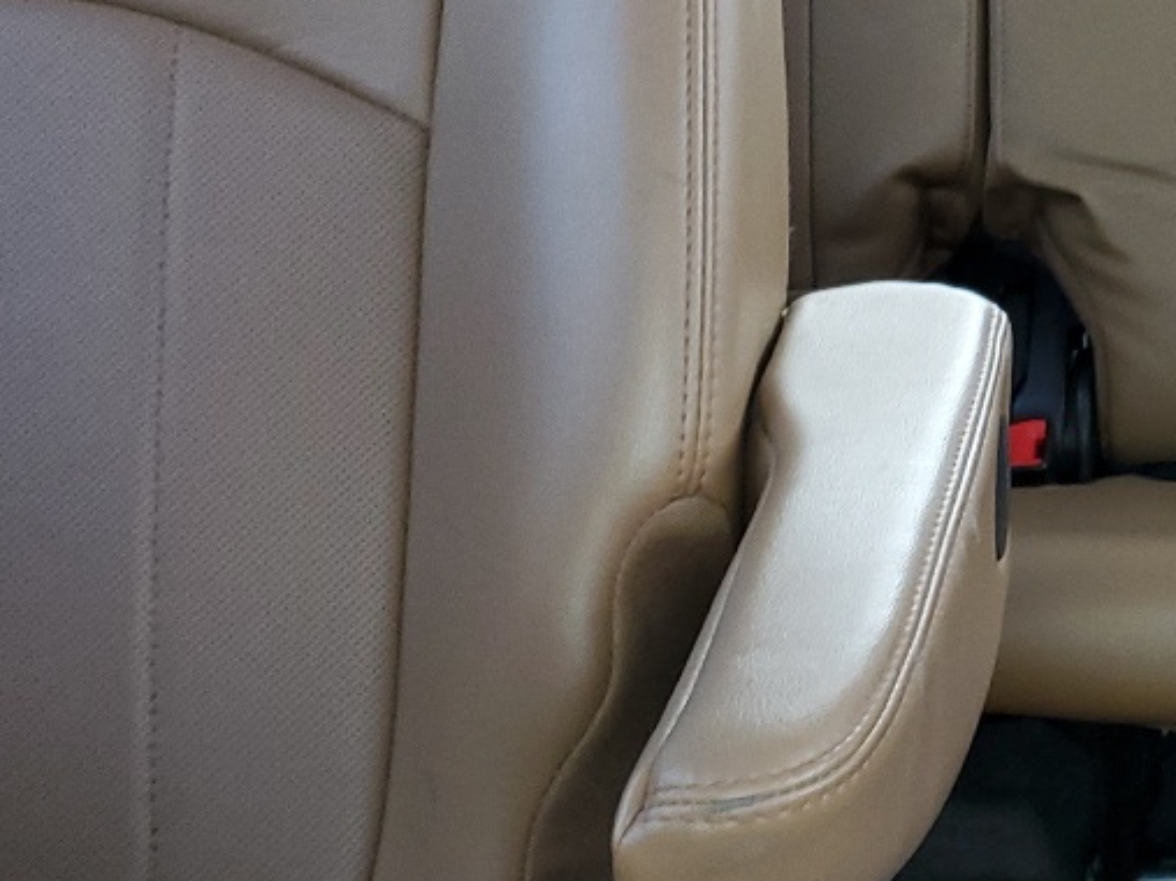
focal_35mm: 82
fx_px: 2785
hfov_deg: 21.9
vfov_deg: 17.8
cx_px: 1447
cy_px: 165
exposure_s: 1/60.2
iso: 98
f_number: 1.5
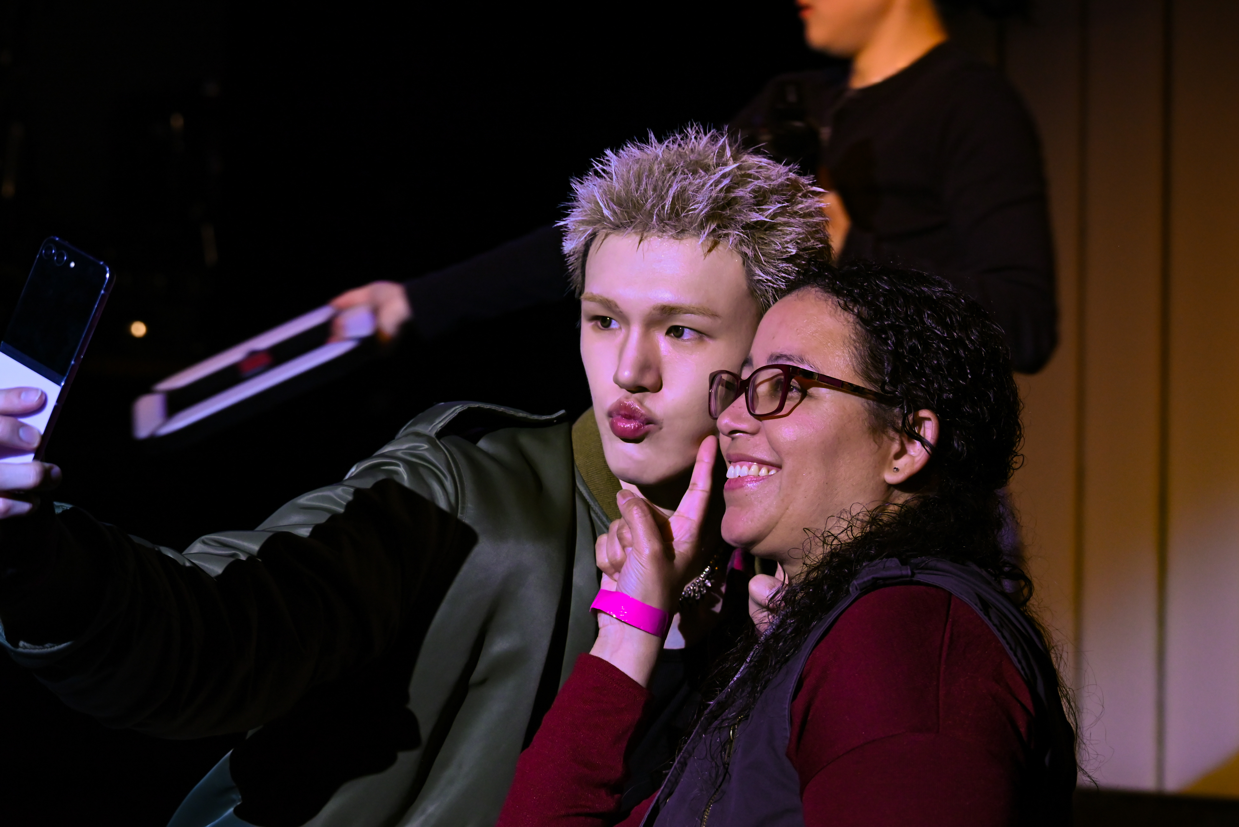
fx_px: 3615
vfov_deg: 13.1
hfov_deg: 19.4
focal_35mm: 105
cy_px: 414
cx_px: 620
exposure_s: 1/160
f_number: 8
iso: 3200
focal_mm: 105
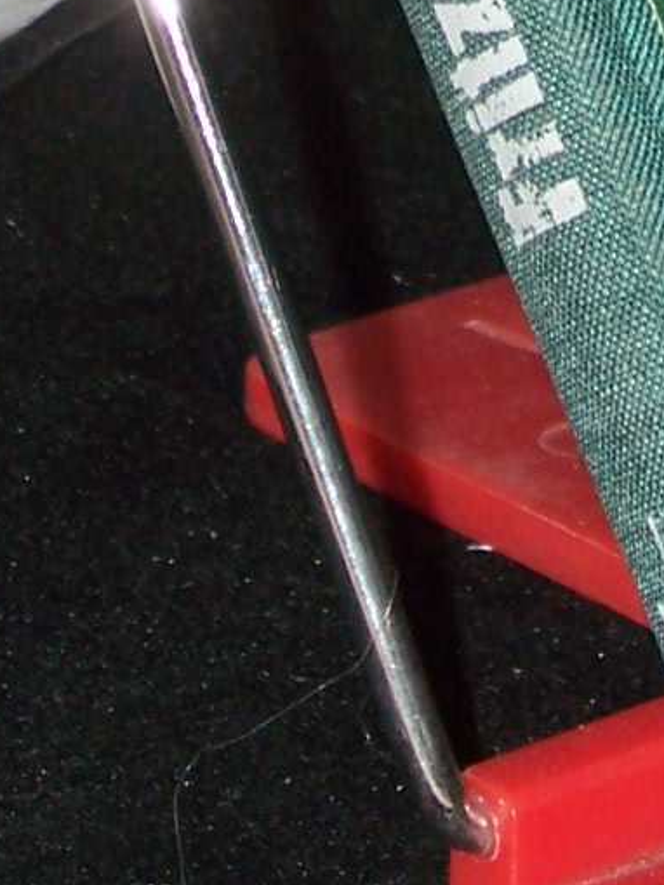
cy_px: -445
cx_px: 645
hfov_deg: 6.2
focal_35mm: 240
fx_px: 6136
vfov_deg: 8.1
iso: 80
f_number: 3.2
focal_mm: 8.7
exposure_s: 1/80
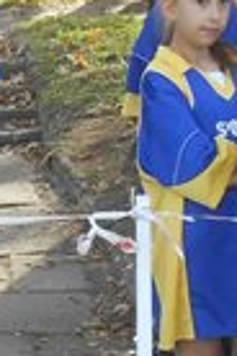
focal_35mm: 157
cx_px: -237
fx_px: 1550
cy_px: 224
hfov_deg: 8.3
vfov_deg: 13.1
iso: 200
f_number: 3.5
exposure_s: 1/250
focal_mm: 4.6
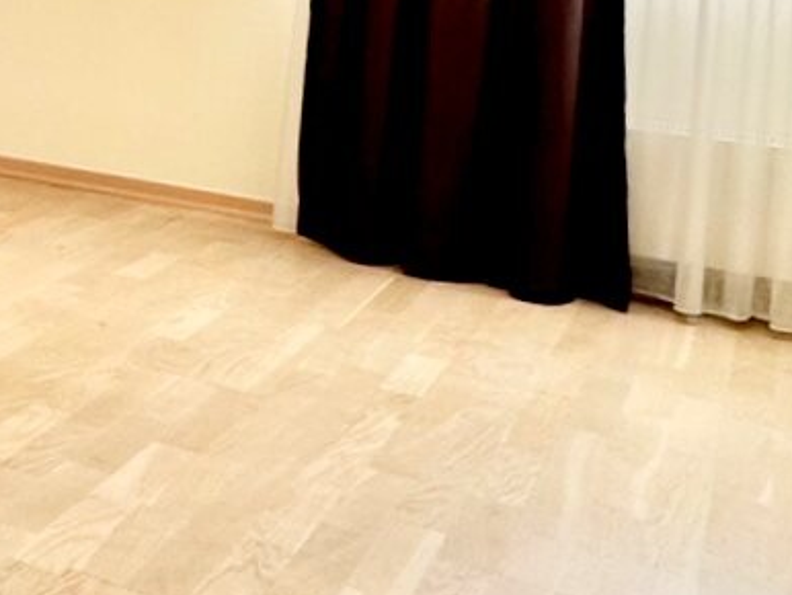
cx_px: -546
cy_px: -101
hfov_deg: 22.9
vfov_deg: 23.3
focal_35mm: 58
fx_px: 1328
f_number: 2.2
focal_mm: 2.22
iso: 80
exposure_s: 1/99
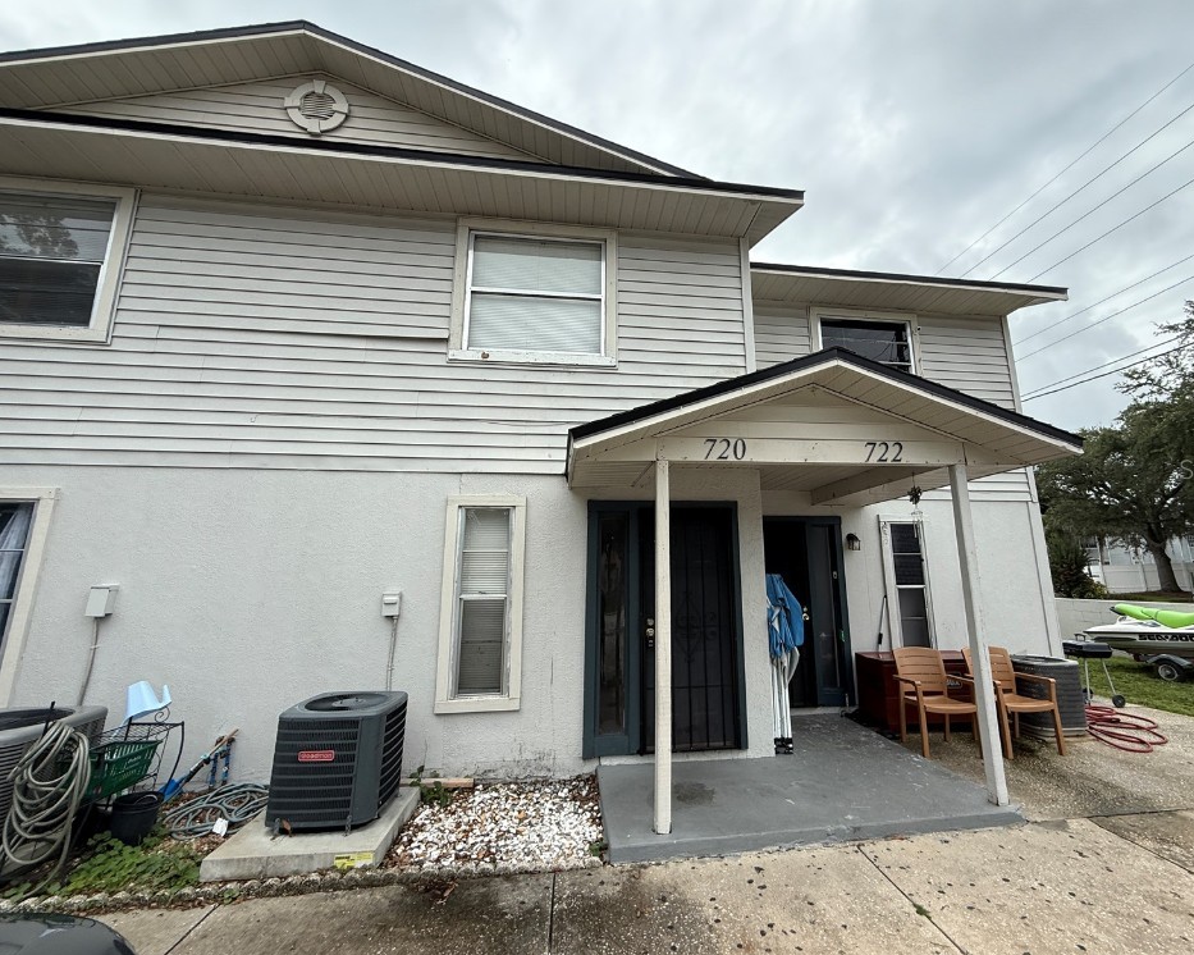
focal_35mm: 15
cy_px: 469
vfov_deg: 84.0
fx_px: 530
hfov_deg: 96.6
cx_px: 645
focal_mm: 2.22
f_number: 2.2
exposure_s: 1/613
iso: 50
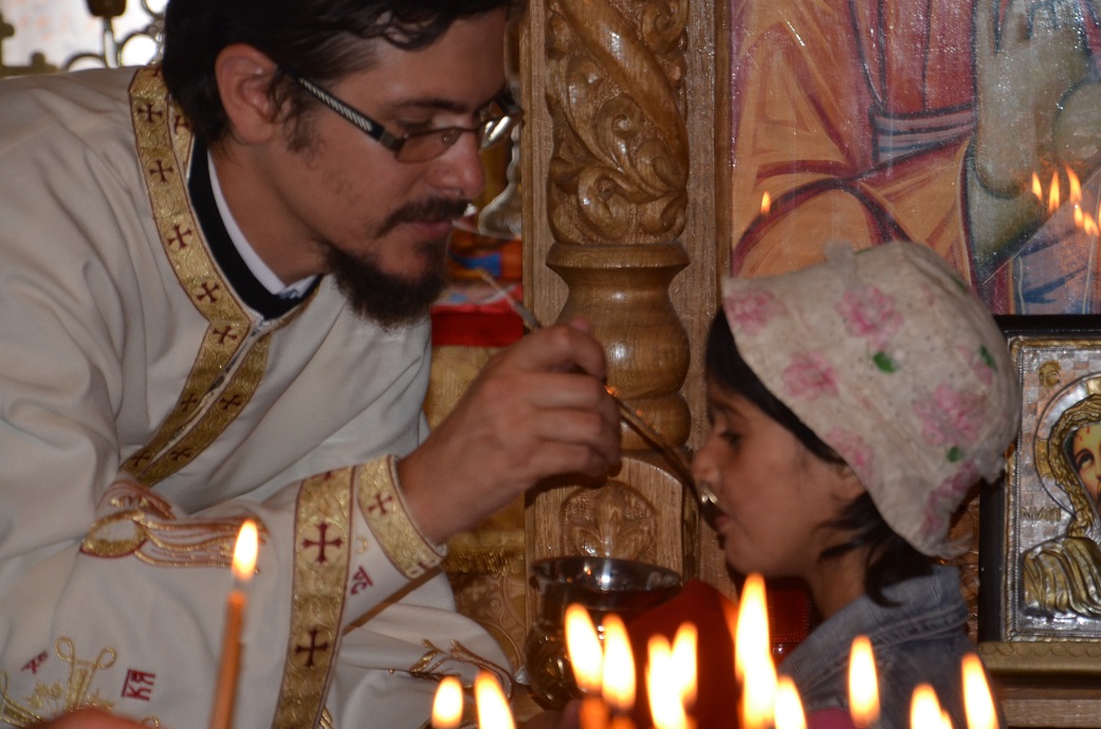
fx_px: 5540
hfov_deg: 11.3
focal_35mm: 182
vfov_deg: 7.5
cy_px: 371
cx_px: 574
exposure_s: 1/60
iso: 500
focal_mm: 105
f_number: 5.6
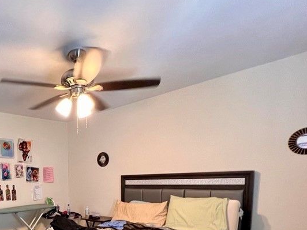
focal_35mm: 25
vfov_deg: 49.1
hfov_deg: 61.8
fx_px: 222
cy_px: 206
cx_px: 49
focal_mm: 1.57
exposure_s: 1/60
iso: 250
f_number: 1.8
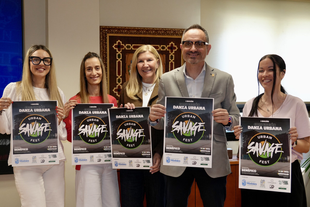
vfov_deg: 26.5
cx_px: 155
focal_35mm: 51
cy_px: 104
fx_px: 439
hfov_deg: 38.9
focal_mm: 34
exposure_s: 1/160
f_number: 4
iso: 1250
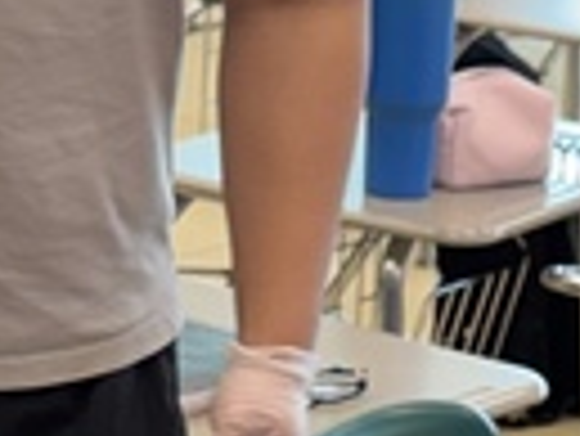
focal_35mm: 190
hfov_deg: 10.4
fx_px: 3186
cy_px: 737
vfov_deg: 7.6
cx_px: 454
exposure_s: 1/120
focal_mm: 6.76
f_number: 1.78
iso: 125
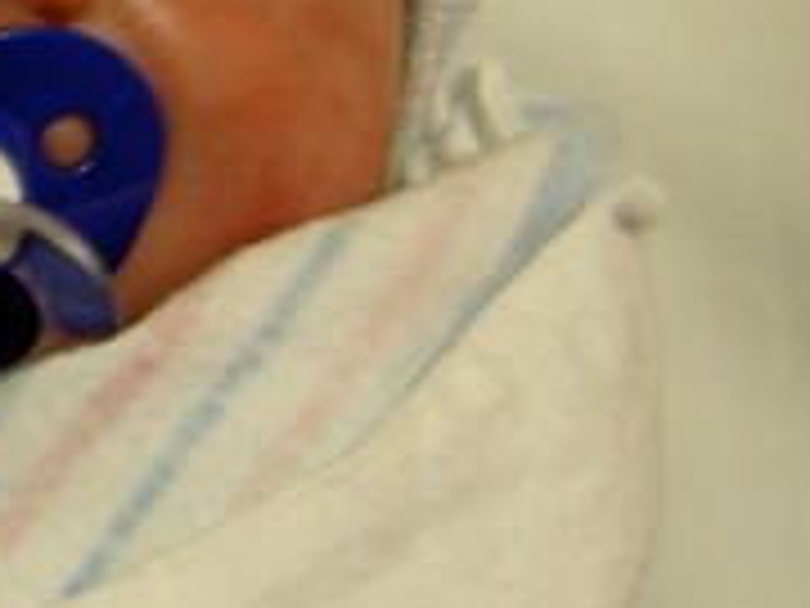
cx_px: -63
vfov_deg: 10.6
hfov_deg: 13.9
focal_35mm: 139
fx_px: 3253
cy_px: -14
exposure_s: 1/13
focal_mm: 8
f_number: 2.8
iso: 100
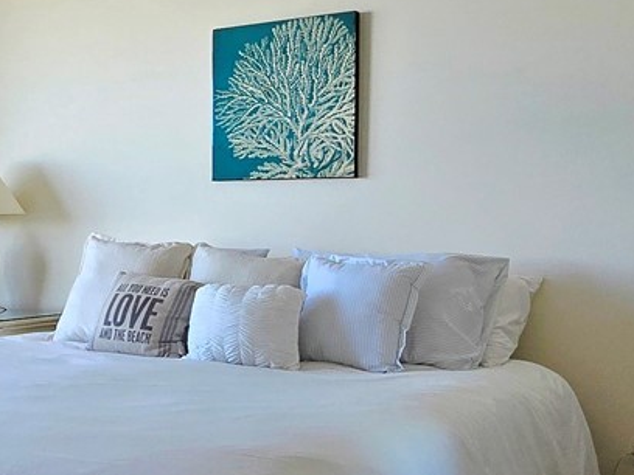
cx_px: 98
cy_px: 238
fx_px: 934
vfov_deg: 28.6
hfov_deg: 35.8
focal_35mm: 51
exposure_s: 1/120
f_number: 2.2
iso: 64
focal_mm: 2.2
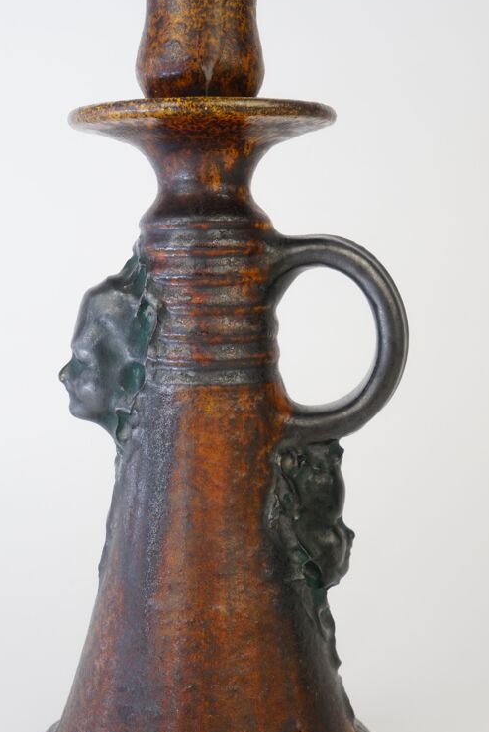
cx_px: 231
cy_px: 401
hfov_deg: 21.9
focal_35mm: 62
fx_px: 1262
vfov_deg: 32.3
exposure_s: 1/100
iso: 1000
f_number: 14
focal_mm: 51
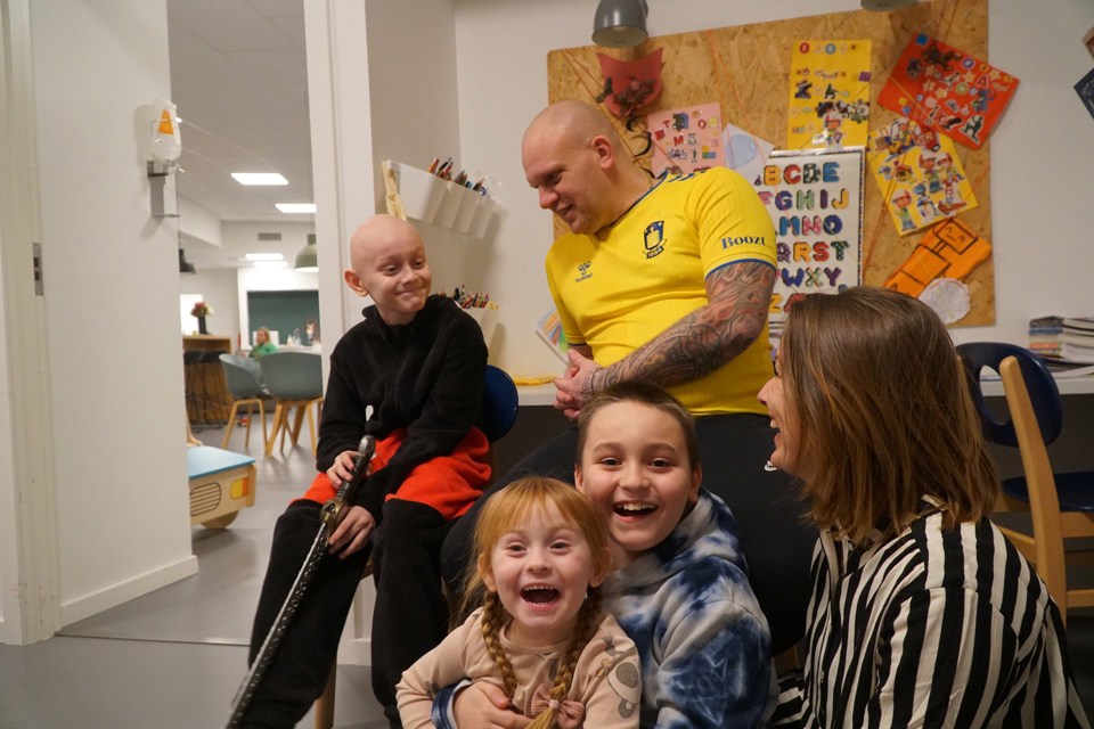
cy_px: 364
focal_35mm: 27
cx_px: 547
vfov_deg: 47.9
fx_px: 820
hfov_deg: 67.4
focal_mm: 18
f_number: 4
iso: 3200
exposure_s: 1/160
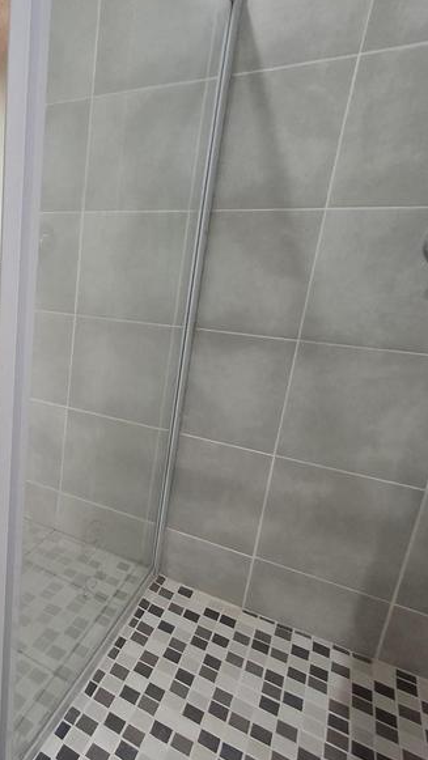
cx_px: 12
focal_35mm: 24
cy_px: 381
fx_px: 484
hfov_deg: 42.1
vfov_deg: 76.3
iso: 160
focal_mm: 1.64
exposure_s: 1/50
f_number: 2.2
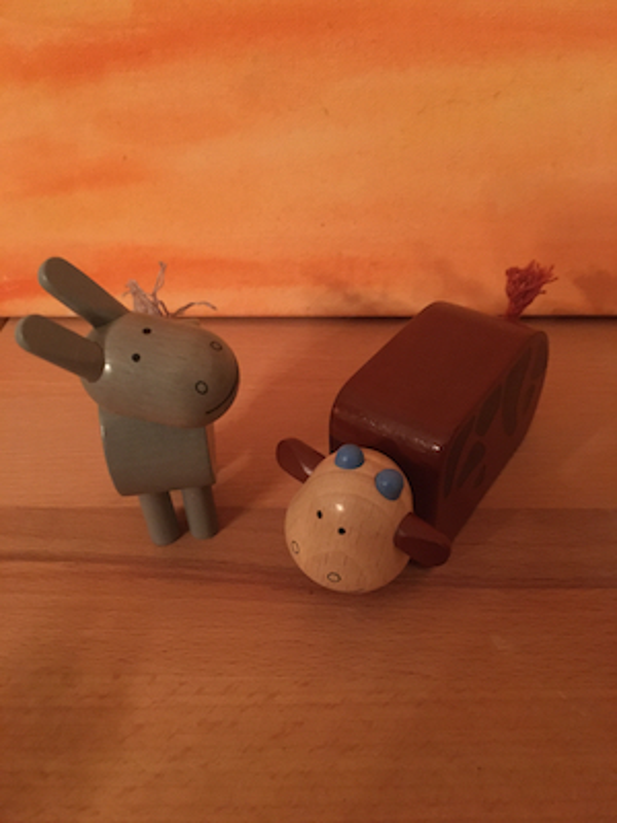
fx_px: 689
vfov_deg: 61.7
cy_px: 412
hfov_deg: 48.2
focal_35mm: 29
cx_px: 308
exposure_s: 1/17
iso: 640
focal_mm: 4.15
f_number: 2.2
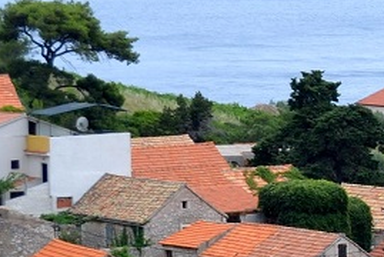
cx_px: 906
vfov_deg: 3.3
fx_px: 4523
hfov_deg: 4.7
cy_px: 257
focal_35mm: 424
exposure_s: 1/200
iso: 100
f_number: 7.1
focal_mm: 55
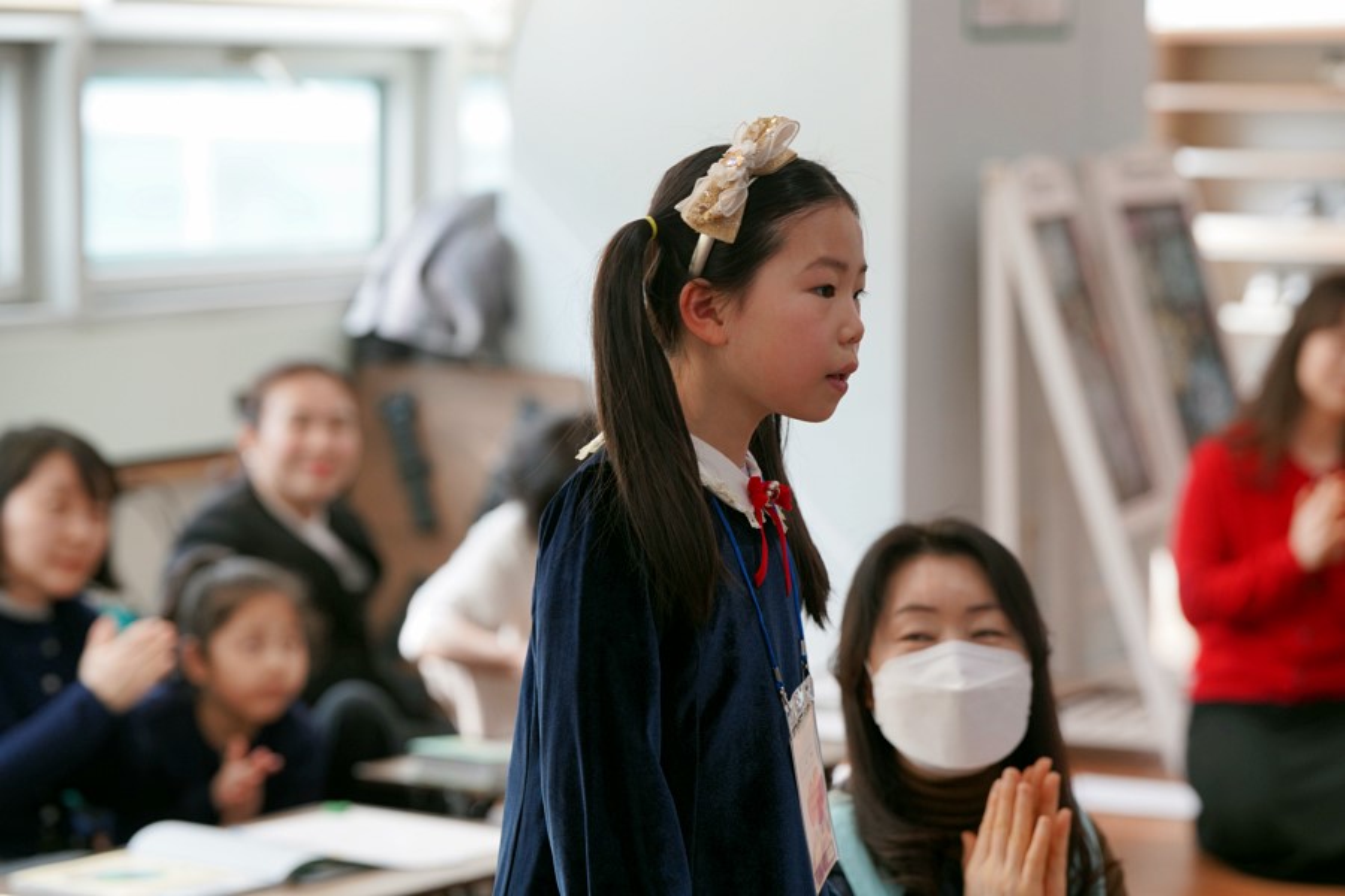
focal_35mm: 121
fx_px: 4520
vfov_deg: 11.3
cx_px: 672
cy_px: 448
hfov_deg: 16.9
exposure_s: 1/160
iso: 640
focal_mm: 121
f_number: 4
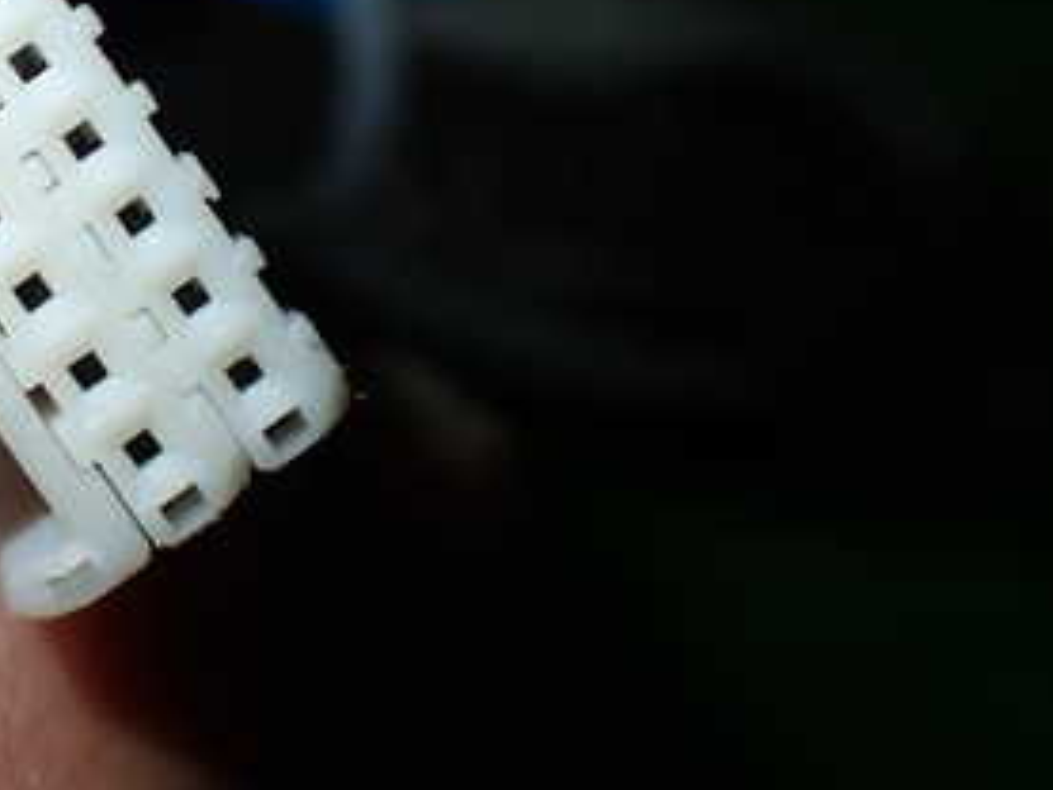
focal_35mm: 65
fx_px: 1978
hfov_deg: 28.0
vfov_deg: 22.1
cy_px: 99
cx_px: 0
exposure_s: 1/125
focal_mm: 5.4
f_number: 2.3
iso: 125
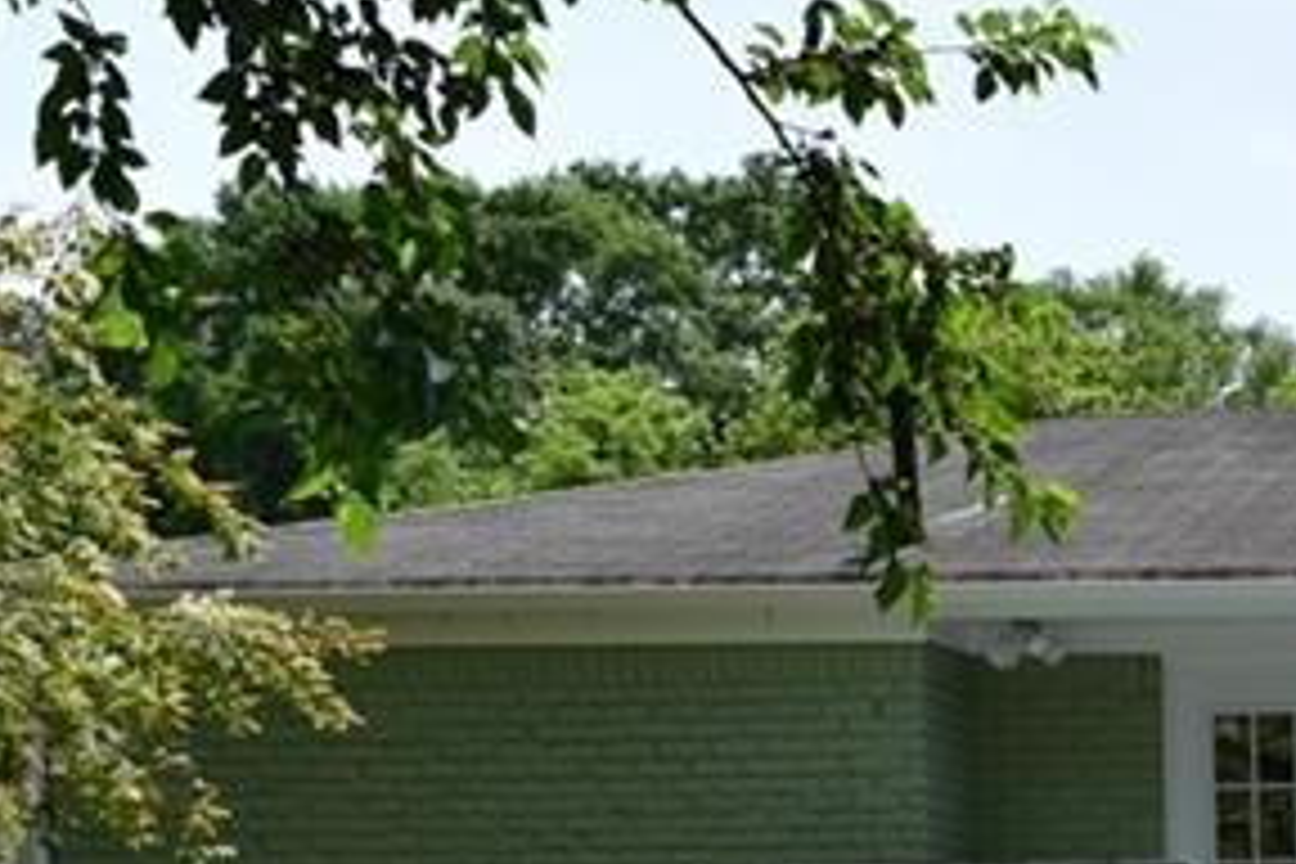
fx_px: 3456
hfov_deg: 18.3
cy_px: 1233
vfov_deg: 13.5
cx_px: 2079
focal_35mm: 96
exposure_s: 1/400
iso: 400
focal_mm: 18
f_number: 11
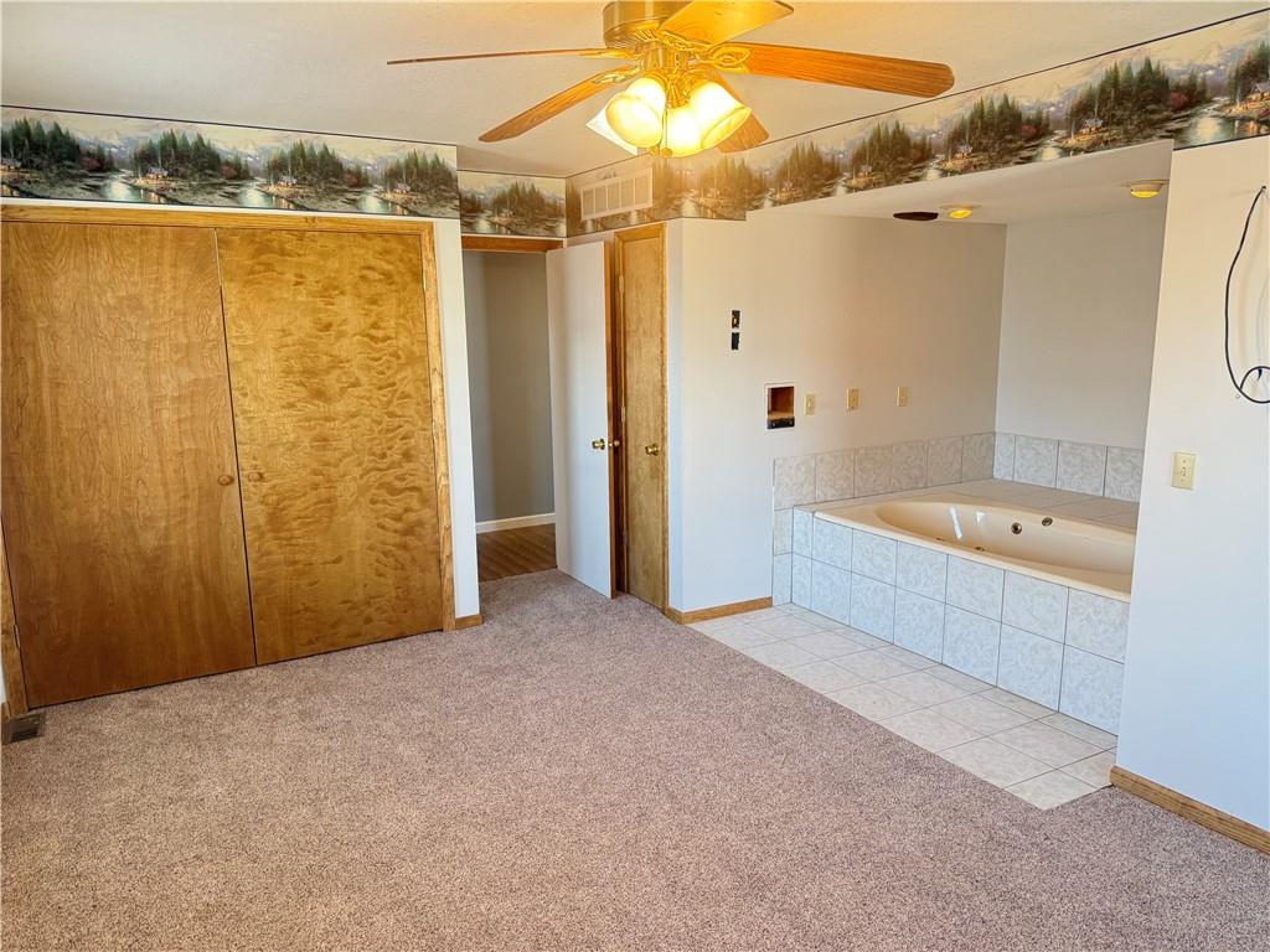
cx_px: 635
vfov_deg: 56.8
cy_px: 476
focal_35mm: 24
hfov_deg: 71.6
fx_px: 881
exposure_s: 1/120
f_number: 1.78
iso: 400
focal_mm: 6.76
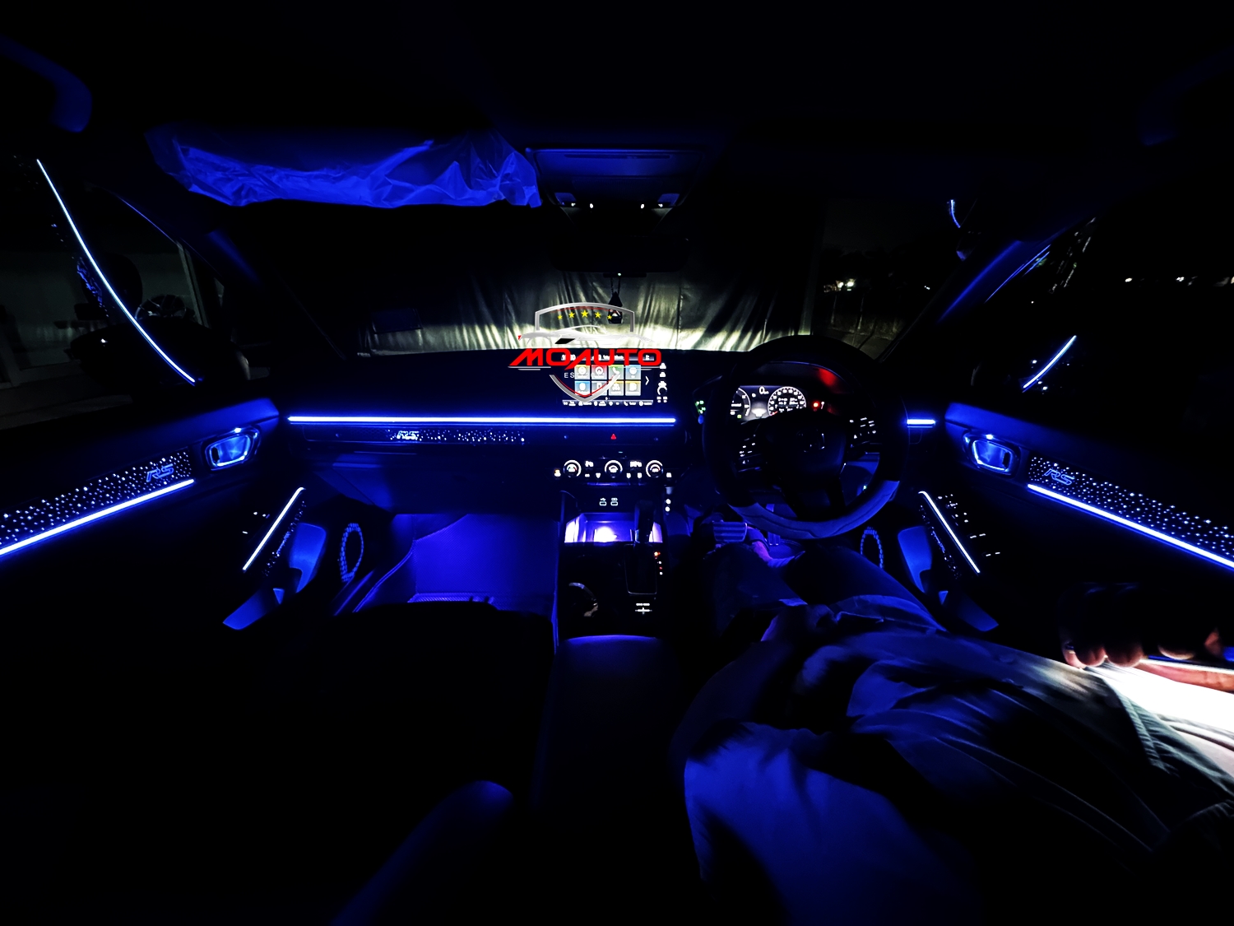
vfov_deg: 85.7
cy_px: 463
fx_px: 499
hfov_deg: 102.1
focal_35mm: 14
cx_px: 617
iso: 2500
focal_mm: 2.22
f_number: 2.2
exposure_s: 1/4
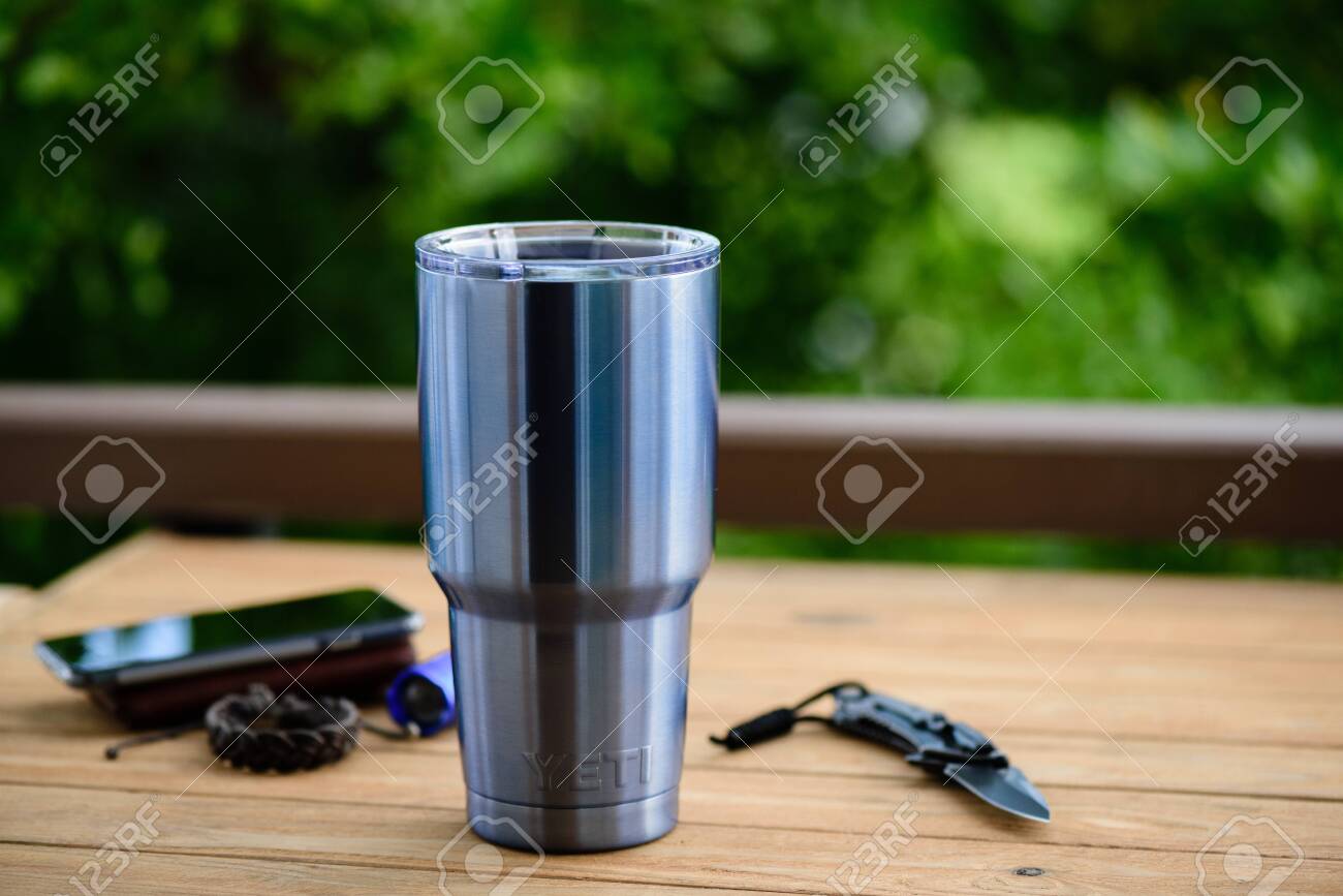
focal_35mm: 105
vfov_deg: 13.0
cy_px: 448
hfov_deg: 19.5
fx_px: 3917
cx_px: 672
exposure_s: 1/200
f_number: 4
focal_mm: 105
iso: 560
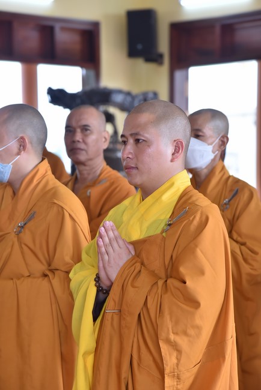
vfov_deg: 18.3
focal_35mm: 112
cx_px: 130
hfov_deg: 12.2
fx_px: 1217
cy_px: 195
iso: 800
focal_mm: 112
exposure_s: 1/200
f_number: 5.6
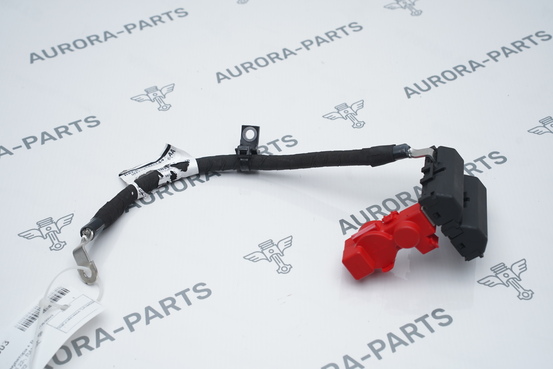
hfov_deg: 34.5
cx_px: 276
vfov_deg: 23.4
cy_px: 184
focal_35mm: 58
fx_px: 891
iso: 500
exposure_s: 1/160
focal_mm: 58
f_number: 6.3
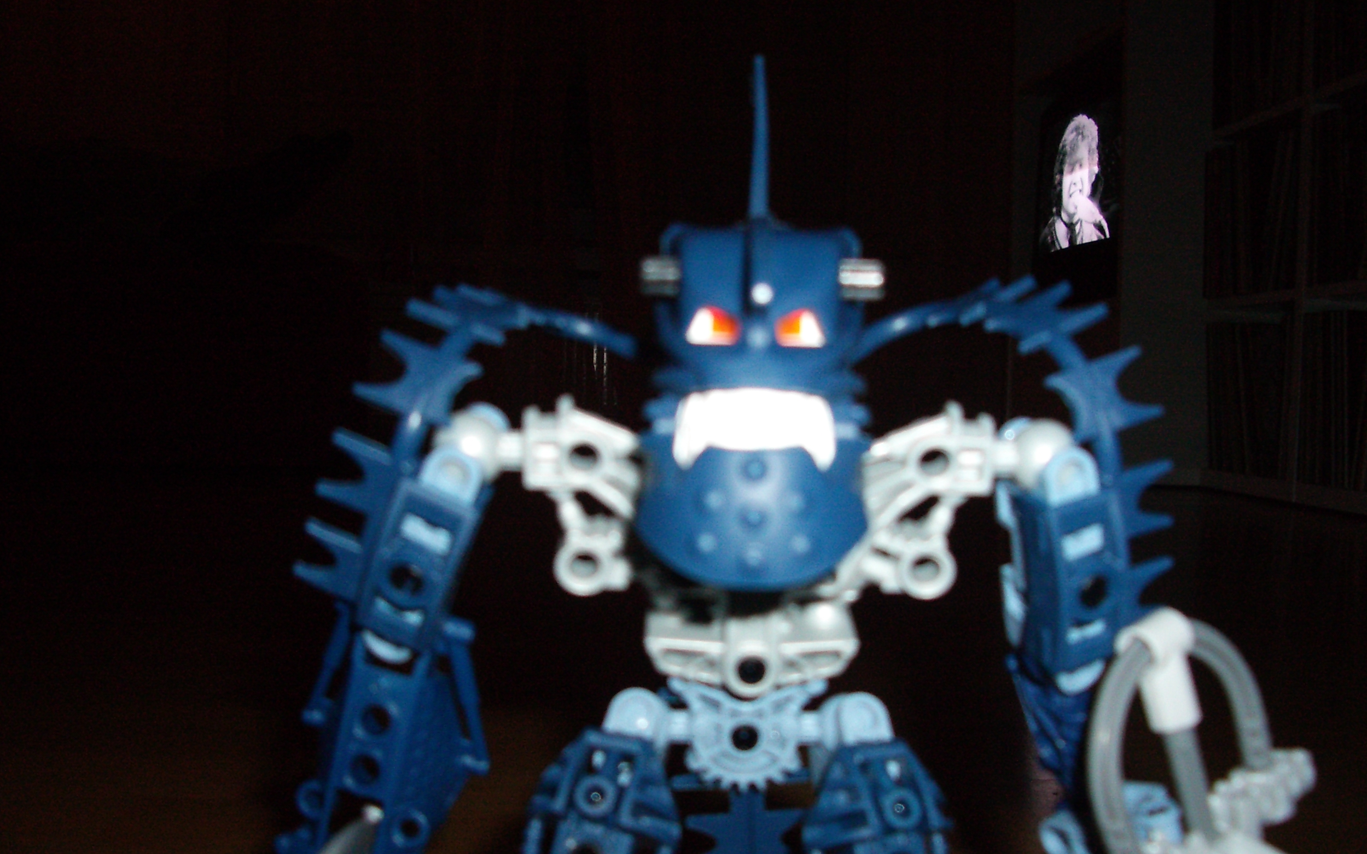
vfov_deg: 33.5
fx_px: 1416
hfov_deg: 51.5
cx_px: 681
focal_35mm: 38
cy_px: 498
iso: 200
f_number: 2.6
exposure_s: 1/60
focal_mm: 5.8
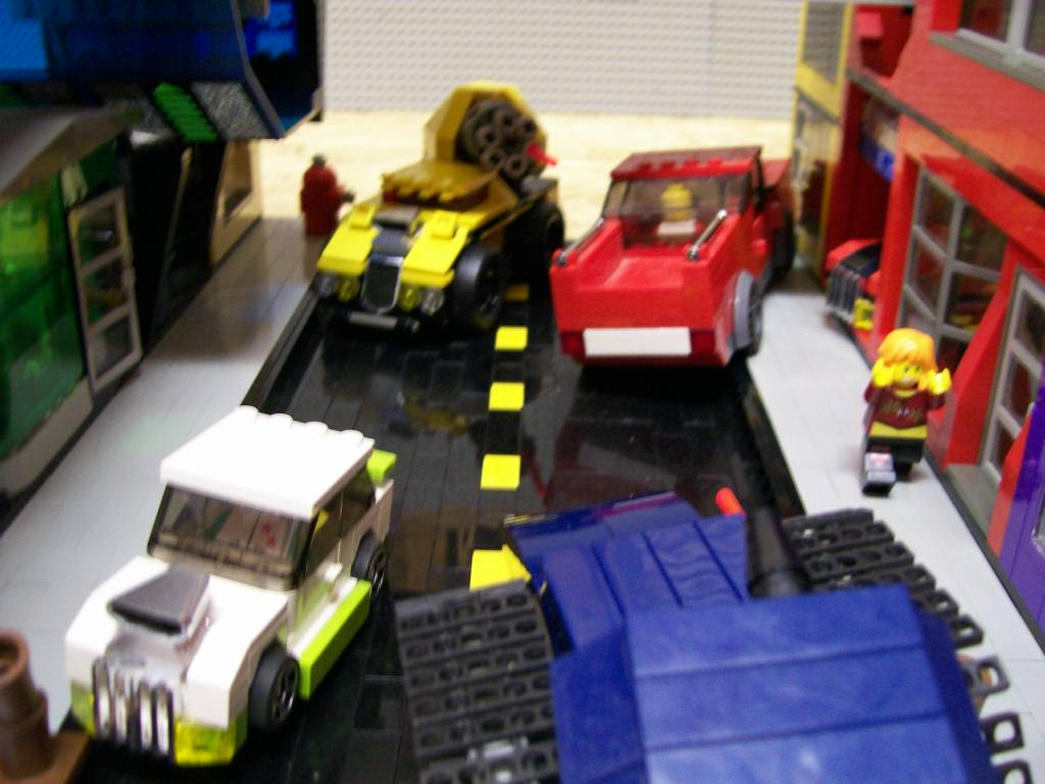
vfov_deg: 39.7
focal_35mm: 36
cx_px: 522
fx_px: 1087
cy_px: 392
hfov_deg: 51.4
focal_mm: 6
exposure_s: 1/8
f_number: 2.7
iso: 160
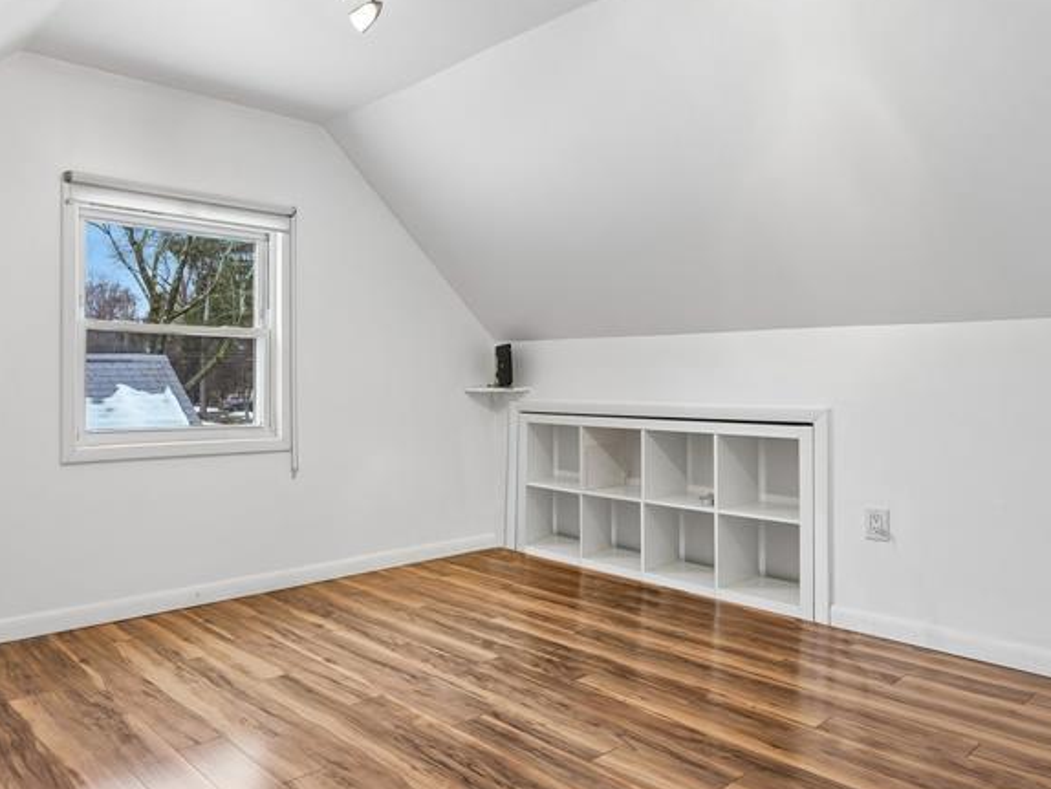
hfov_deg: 69.1
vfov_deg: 56.7
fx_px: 729
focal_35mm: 24
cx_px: 333
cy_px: 348
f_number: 8
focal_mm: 14
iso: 250
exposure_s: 1/6
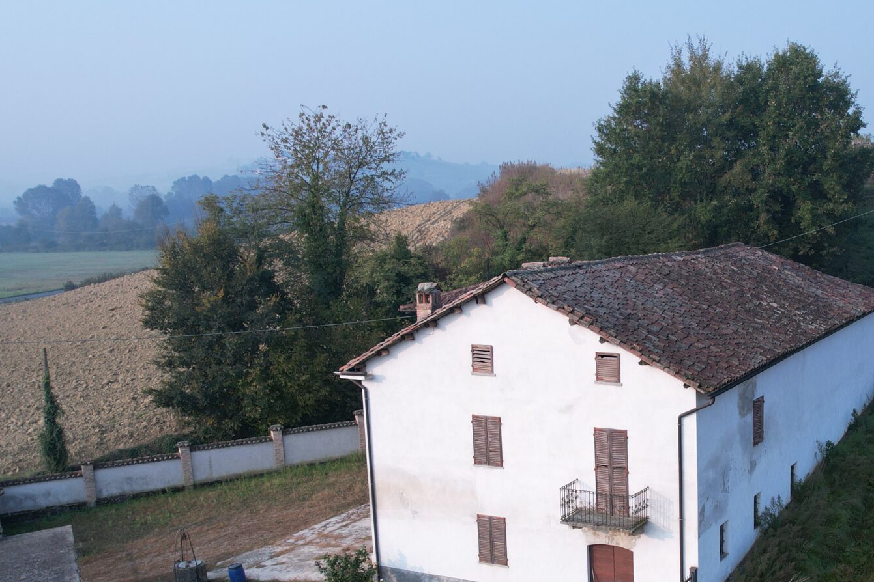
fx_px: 1020
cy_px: 389
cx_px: 642
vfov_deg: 31.6
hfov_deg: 45.0
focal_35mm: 42
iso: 110
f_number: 2.8
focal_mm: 8.38
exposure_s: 1/800
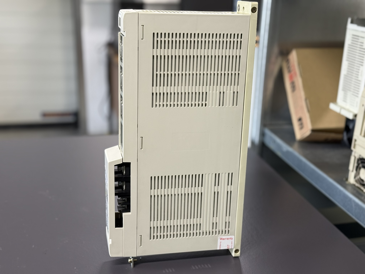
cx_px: 182
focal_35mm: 48
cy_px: 137
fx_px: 506
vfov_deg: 30.3
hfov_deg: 39.7
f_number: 1.78
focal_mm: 6.76
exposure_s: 1/50
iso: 160
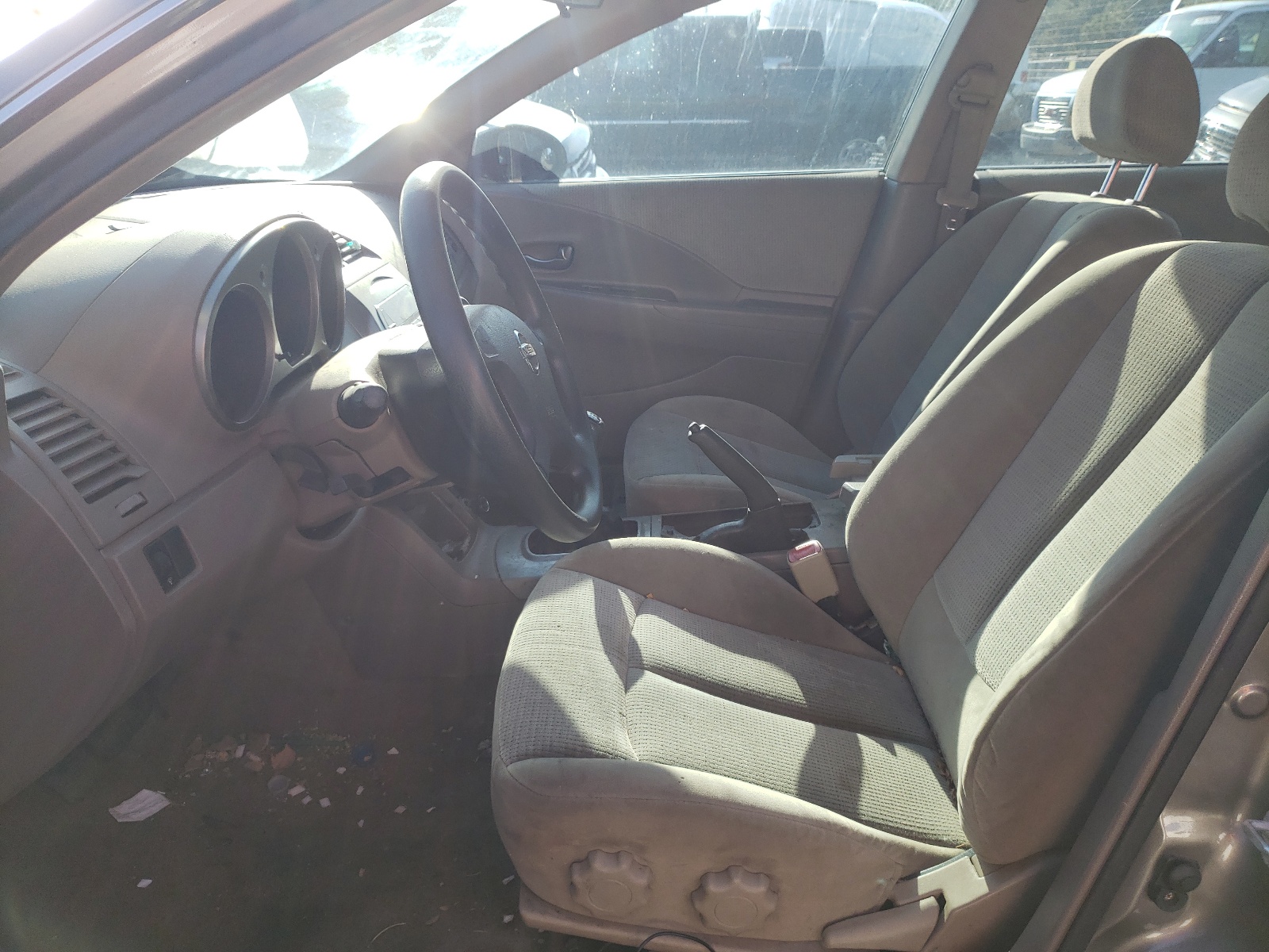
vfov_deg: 53.1
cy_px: 476
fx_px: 953
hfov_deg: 67.3
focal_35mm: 26
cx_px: 634
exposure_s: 1/625
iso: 50
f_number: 1.5
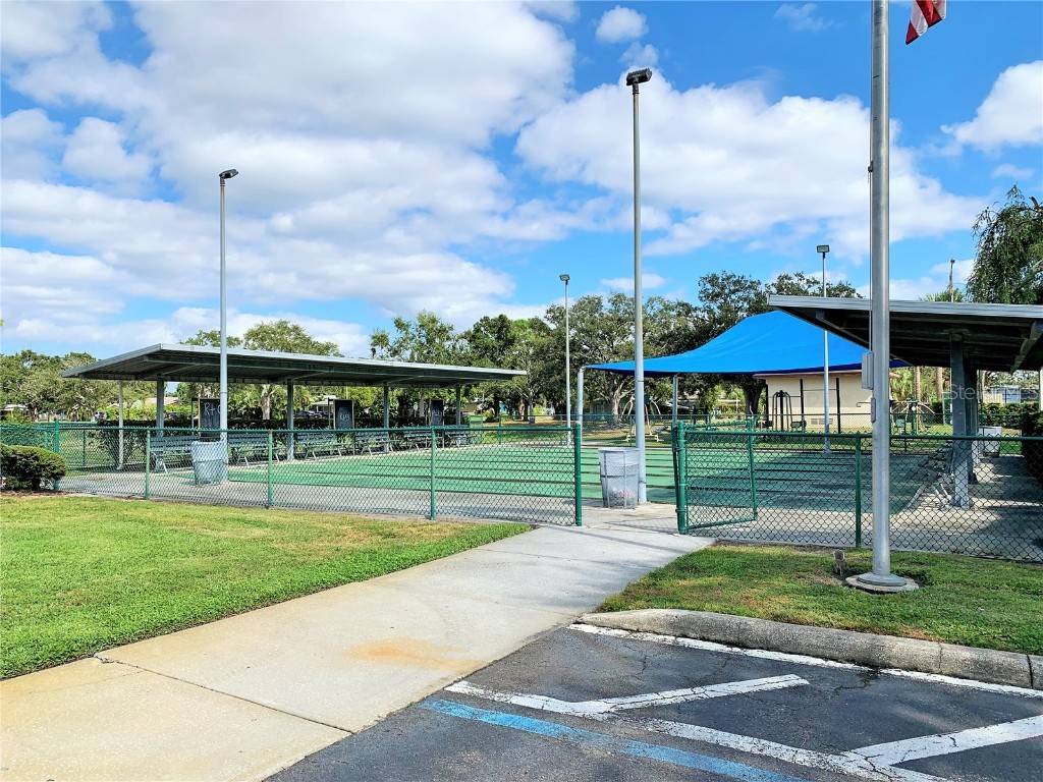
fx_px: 783
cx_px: 522
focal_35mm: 26
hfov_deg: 67.3
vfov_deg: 53.1
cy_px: 391
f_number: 1.8
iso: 25
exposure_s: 1/2915
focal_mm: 4.25
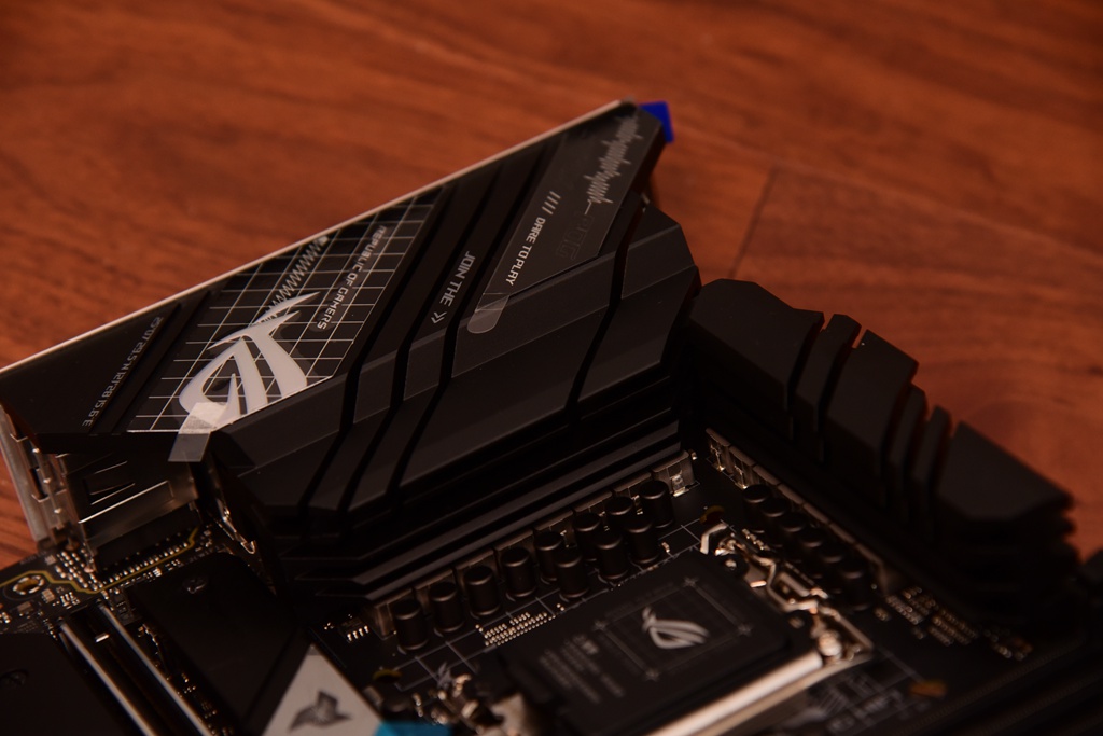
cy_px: 368
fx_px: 3677
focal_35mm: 120
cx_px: 552
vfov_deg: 11.4
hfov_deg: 17.1
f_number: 5.6
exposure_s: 1/60
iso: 1600
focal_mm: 120
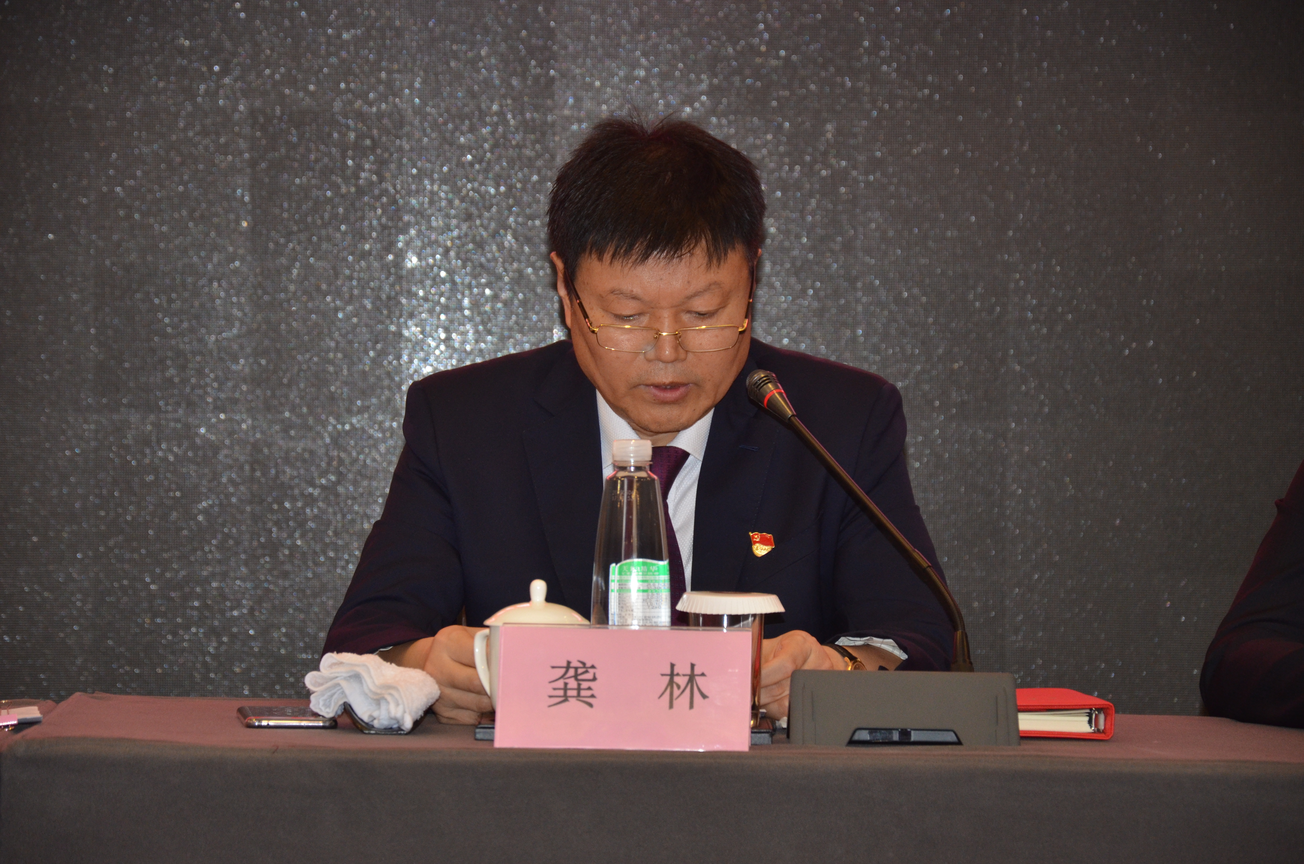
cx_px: 652
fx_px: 5693
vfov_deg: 8.7
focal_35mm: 158
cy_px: 432
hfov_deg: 13.1
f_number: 5.6
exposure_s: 1/60
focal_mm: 105
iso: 800
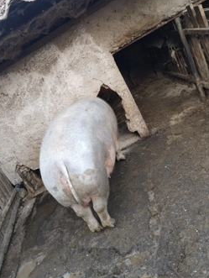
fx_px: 281
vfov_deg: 52.6
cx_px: 89
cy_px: 144
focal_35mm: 35
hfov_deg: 40.7
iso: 296
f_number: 1.8
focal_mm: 4.75
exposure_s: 1/100
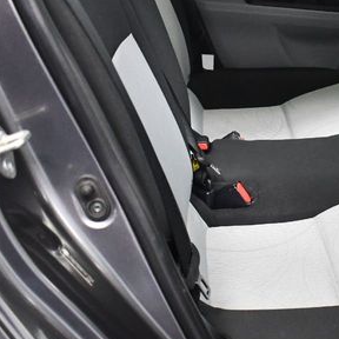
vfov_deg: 25.4
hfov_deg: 23.8
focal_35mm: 68
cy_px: 167
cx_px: 372
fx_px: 753
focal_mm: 18
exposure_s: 1/100
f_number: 3.5
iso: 3200
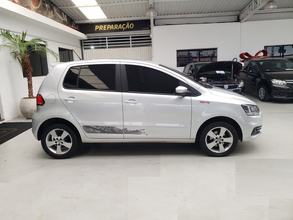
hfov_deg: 67.3
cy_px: 110
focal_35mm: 26
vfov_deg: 53.1
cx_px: 146
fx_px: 220
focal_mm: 4.3
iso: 50
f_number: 2.4
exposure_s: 1/120
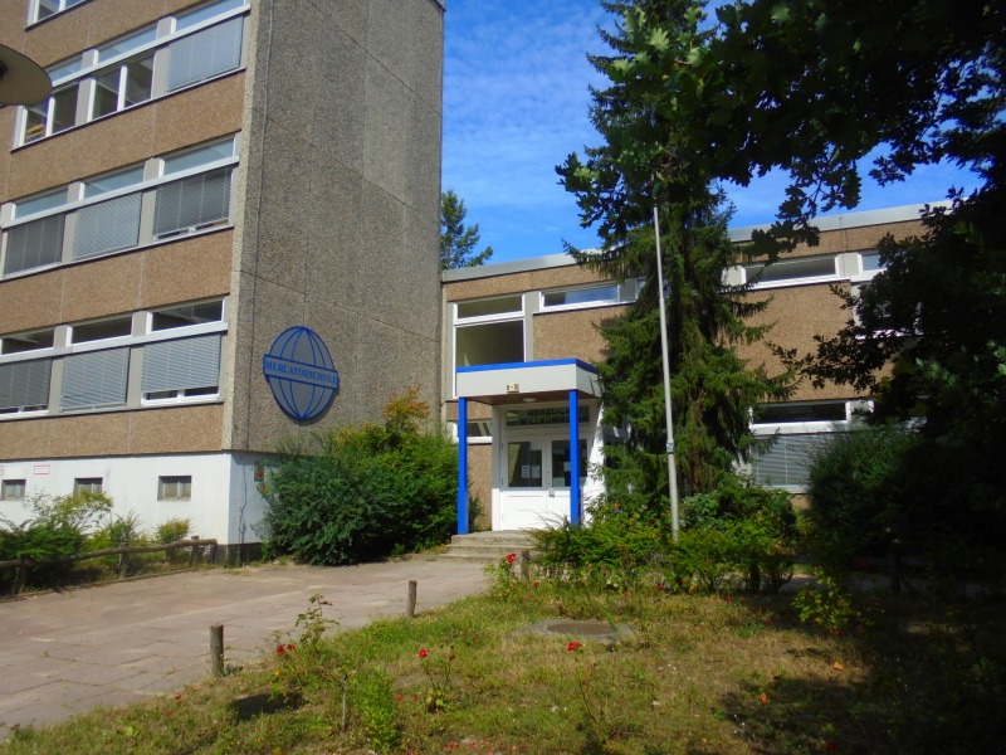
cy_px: 378
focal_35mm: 26
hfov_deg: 67.3
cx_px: 503
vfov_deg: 53.1
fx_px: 756
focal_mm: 4.6
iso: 100
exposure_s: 1/800
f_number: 3.5
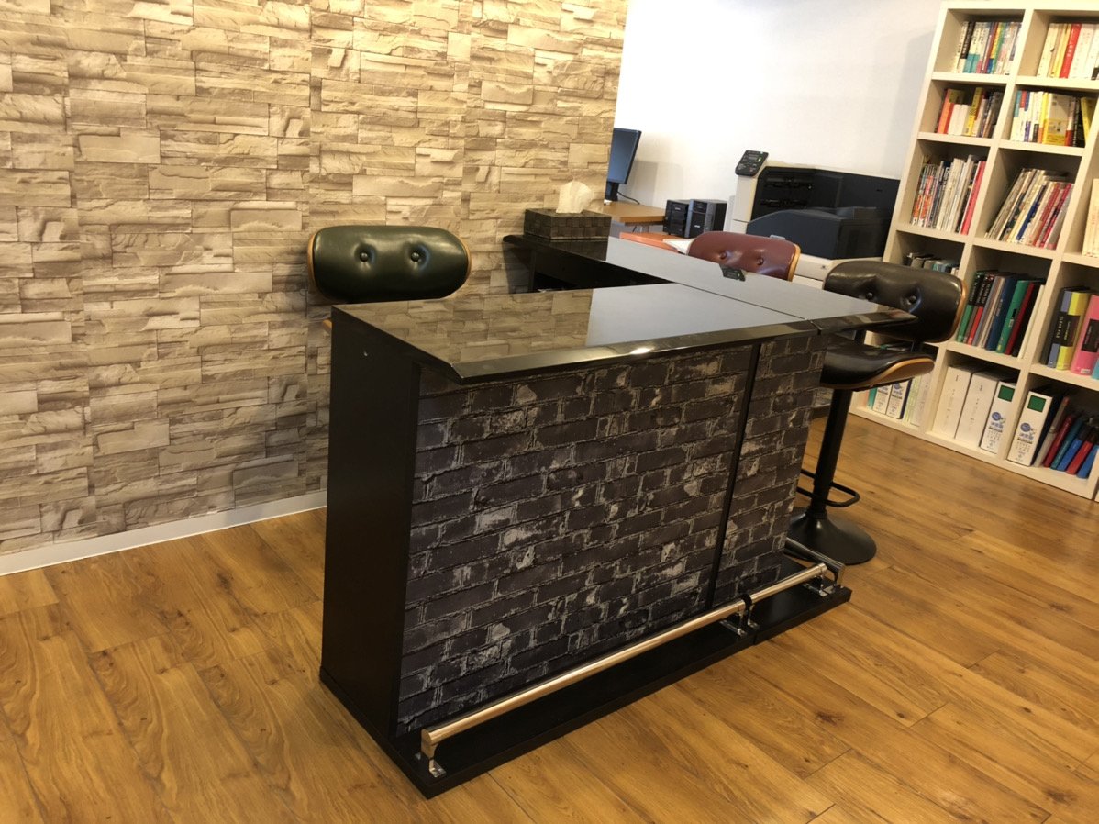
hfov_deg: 63.5
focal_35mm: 28
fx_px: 889
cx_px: 550
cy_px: 412
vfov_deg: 49.7
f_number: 1.8
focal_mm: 3.99
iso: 64
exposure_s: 1/17
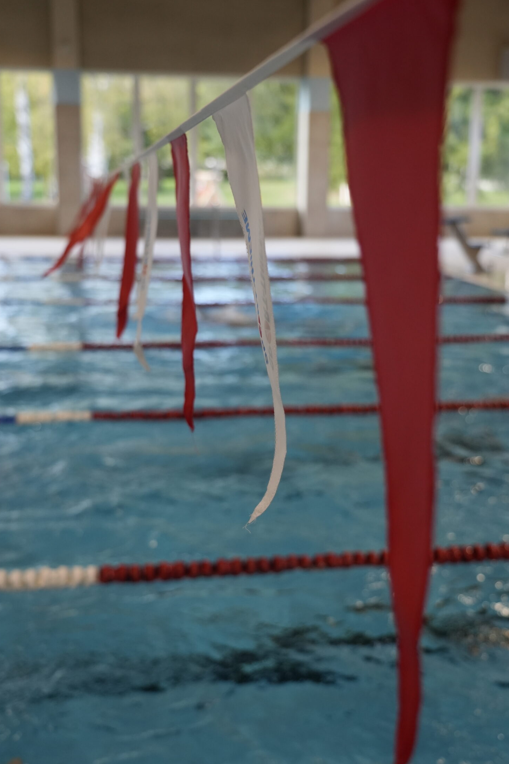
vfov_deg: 41.1
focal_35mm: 48
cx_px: 277
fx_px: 1018
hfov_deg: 28.1
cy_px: 392
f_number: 4
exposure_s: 1/160
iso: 1600
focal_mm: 41
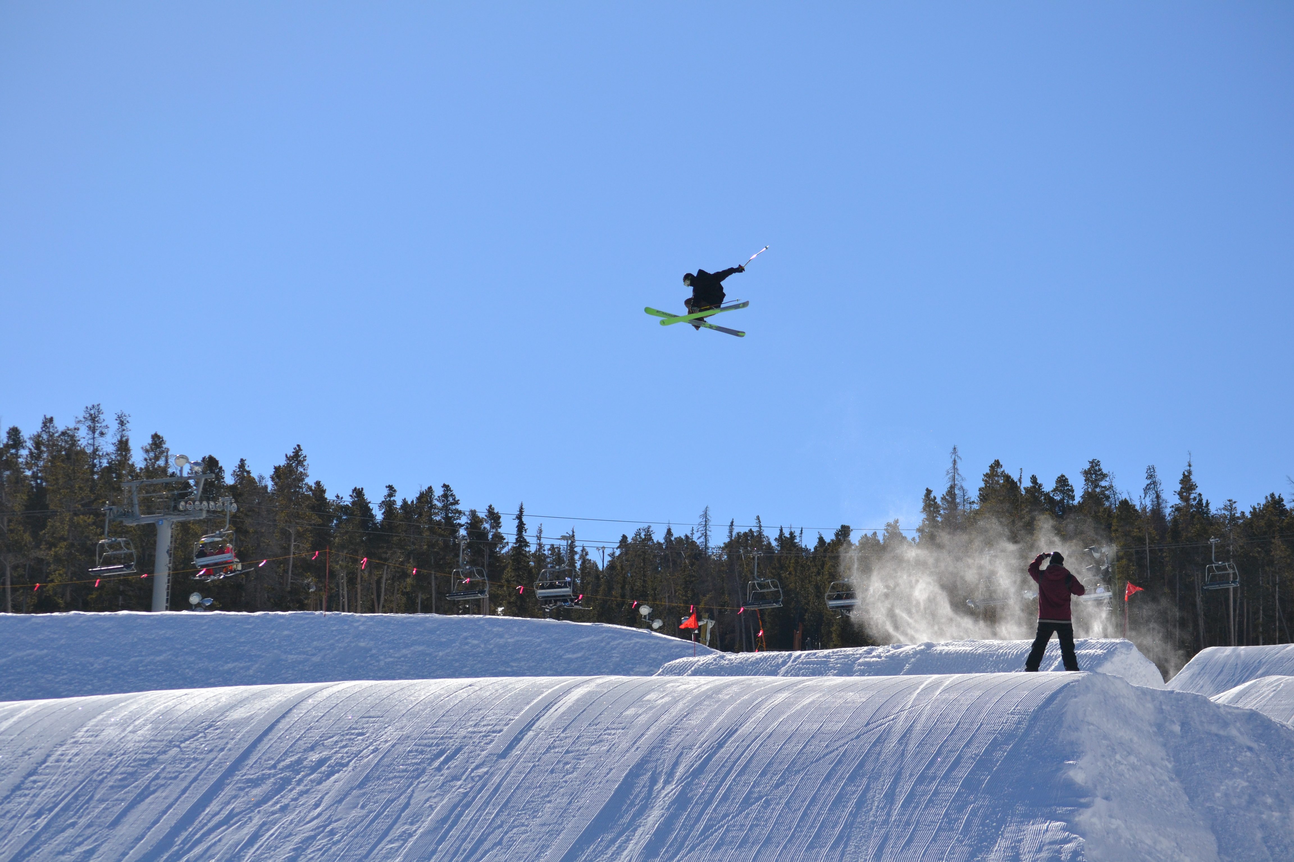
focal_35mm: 138
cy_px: 431
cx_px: 647
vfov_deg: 9.9
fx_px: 4960
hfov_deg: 14.9
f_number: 7.1
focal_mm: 92
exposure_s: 1/2000
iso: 320
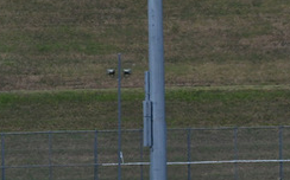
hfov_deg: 1.3
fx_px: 12681
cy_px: 285
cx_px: 429
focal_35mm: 1606
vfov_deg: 0.8
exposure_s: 1/640
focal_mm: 320
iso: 640
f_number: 13
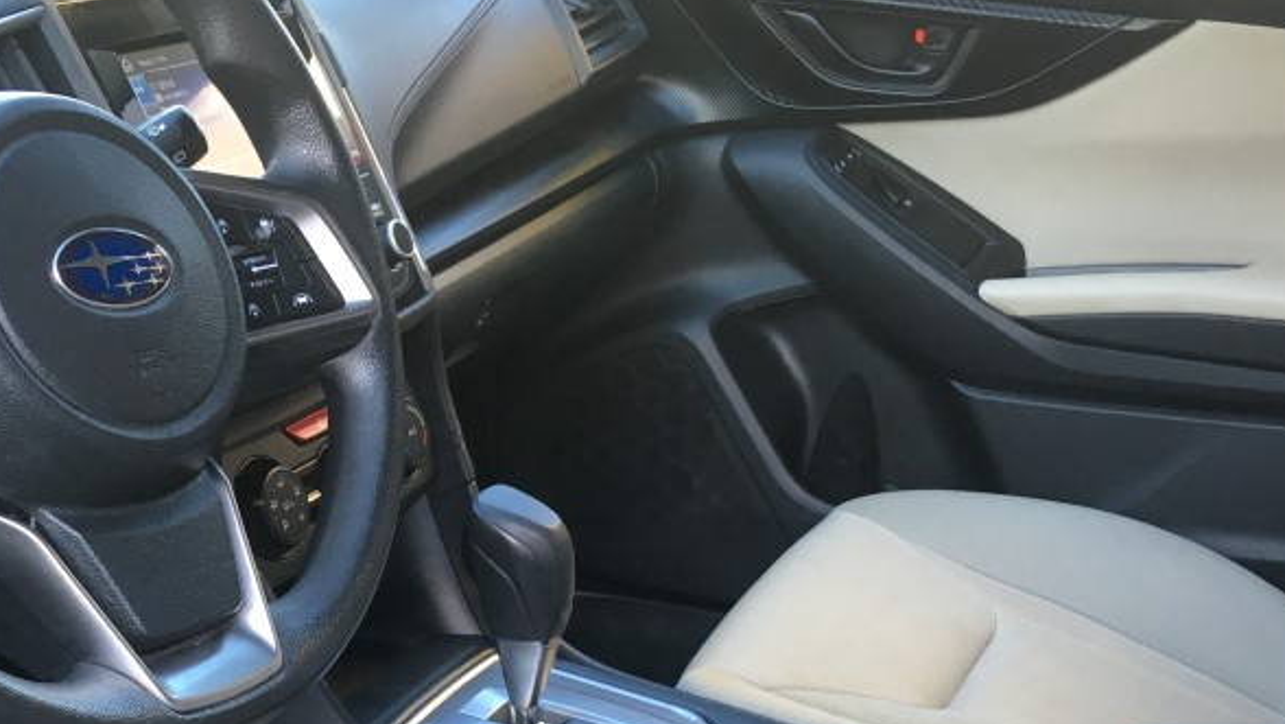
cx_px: 444
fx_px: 1874
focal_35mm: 55
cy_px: 665
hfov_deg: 37.5
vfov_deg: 21.3
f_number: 2.2
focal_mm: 4.15
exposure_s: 1/30
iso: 32
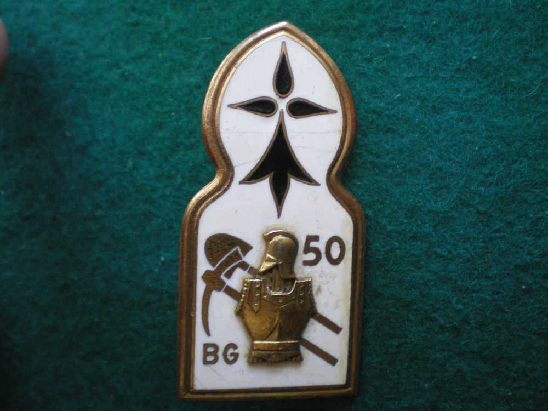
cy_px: 206
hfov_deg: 49.0
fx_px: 602
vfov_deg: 37.7
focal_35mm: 38
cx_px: 274
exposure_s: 1/40
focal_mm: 6.3
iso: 400
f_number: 3.1
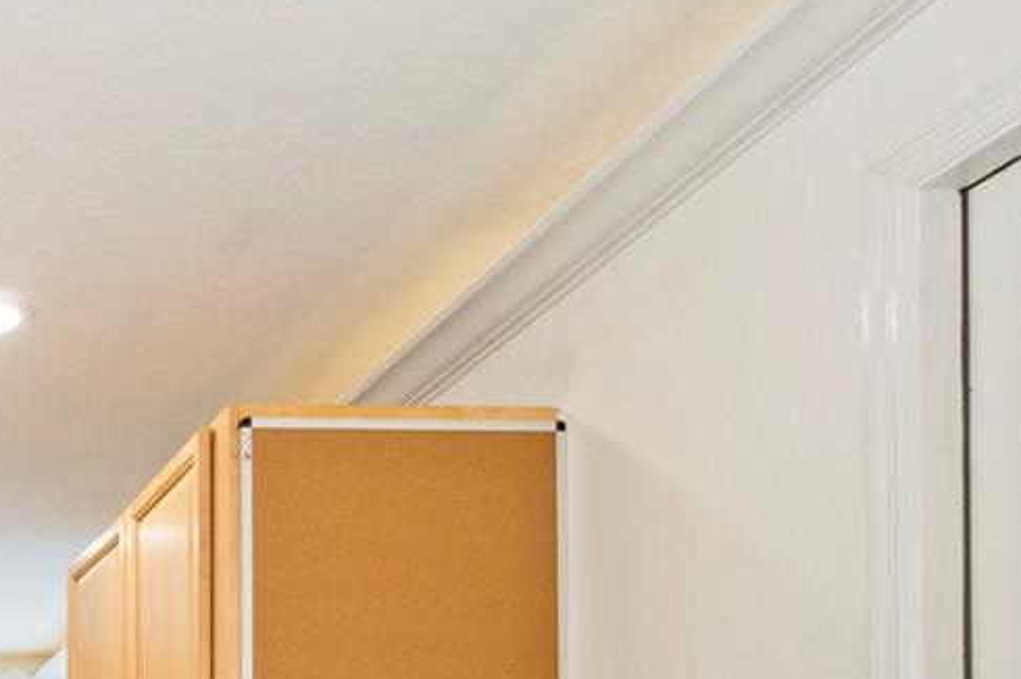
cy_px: 1002
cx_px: -298
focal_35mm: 49
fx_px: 1389
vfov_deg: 22.7
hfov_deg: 31.4
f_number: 7.1
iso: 320
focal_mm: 10
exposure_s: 1/5
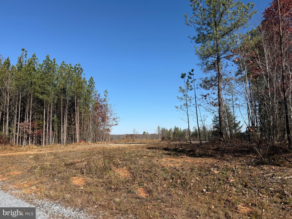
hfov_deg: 71.6
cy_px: 110
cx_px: 146
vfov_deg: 56.8
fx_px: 202
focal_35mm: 24
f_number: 1.78
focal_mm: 6.76
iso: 80
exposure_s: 1/4673
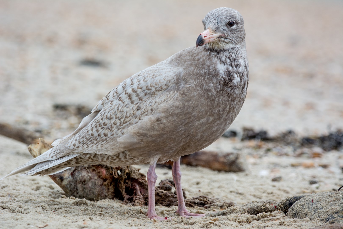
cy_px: 114
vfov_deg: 2.2
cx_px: 172
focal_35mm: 630
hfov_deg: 3.3
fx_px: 6002
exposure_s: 1/800
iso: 320
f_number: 6
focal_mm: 420
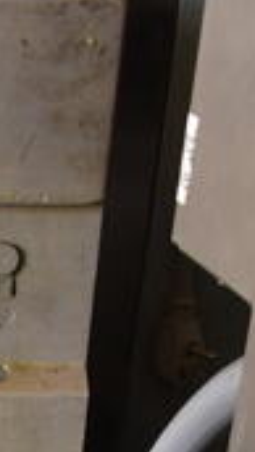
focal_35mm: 150
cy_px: 1050
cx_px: -276
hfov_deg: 7.7
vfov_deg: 11.9
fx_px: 1800
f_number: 3.5
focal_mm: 18
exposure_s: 1/30
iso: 160
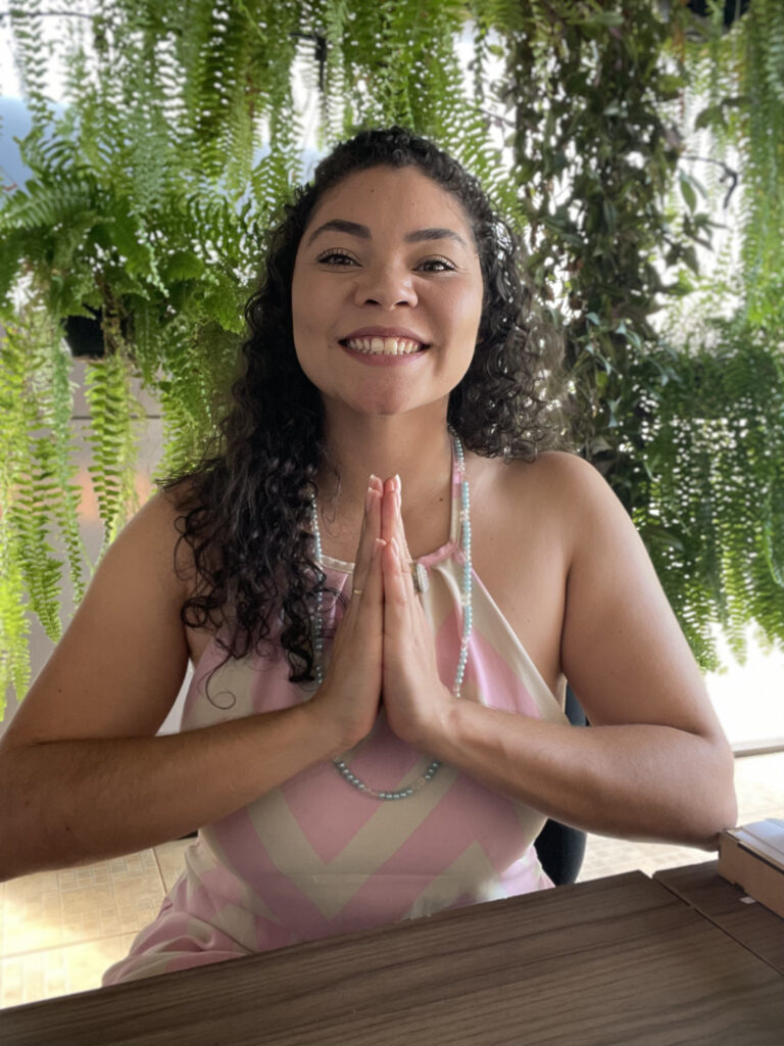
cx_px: 392
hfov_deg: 46.8
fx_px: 906
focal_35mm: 30
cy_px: 523
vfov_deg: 60.0
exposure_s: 1/60
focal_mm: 2.71
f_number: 2.2
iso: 200
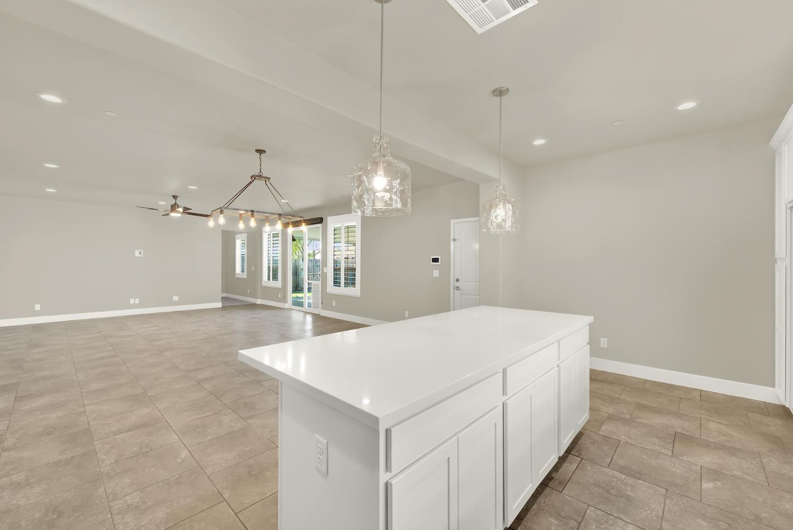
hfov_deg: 104.2
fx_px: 309
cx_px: 396
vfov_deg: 81.3
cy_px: 265
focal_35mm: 14
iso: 100
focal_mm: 14
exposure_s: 1/5
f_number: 14
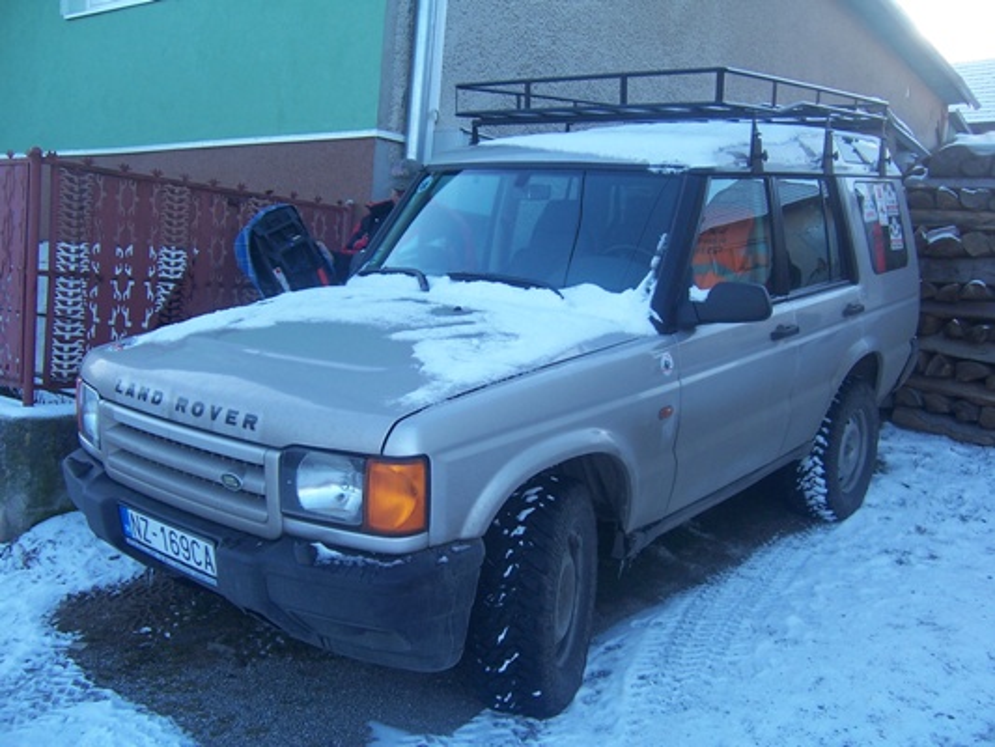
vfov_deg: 43.0
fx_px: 949
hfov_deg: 55.3
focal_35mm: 33
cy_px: 374
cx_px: 498
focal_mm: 5.5
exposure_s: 1/90
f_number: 3.4
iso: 80
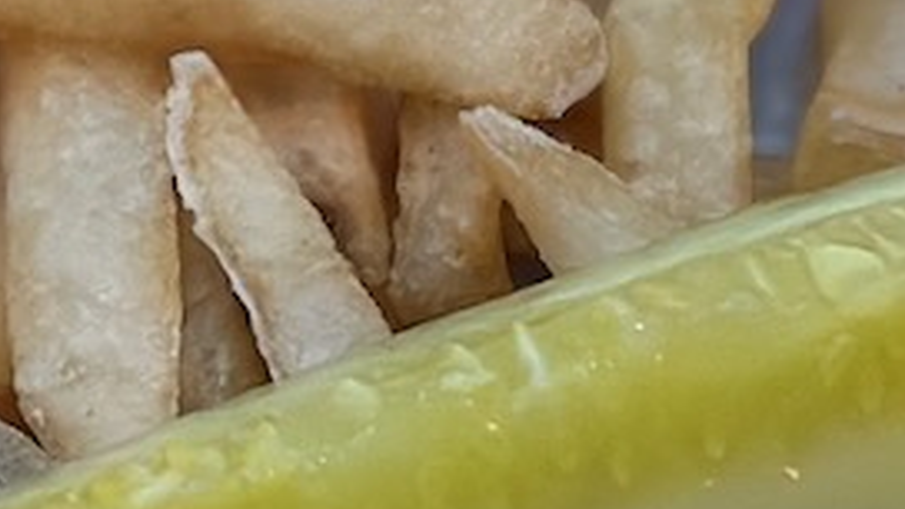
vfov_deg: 4.9
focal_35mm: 246
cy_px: -93
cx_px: 1098
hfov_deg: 8.7
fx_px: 5903
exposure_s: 1/40
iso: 800
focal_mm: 6.86
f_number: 1.78
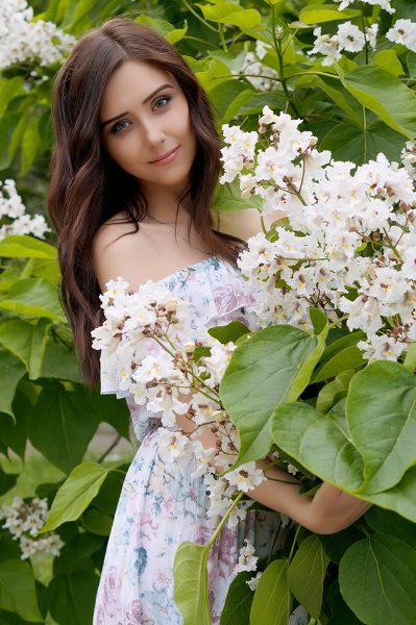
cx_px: 208
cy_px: 312
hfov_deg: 18.2
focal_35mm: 75
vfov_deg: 27.0
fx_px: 1302
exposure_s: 1/250
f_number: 4.5
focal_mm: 50
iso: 100
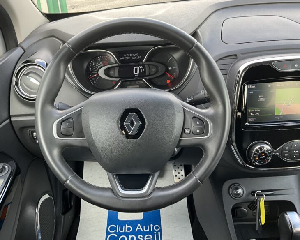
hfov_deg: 57.1
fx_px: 275
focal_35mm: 31
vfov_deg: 47.1
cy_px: 117
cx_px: 138
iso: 64
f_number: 1.8
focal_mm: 3
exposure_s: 1/122
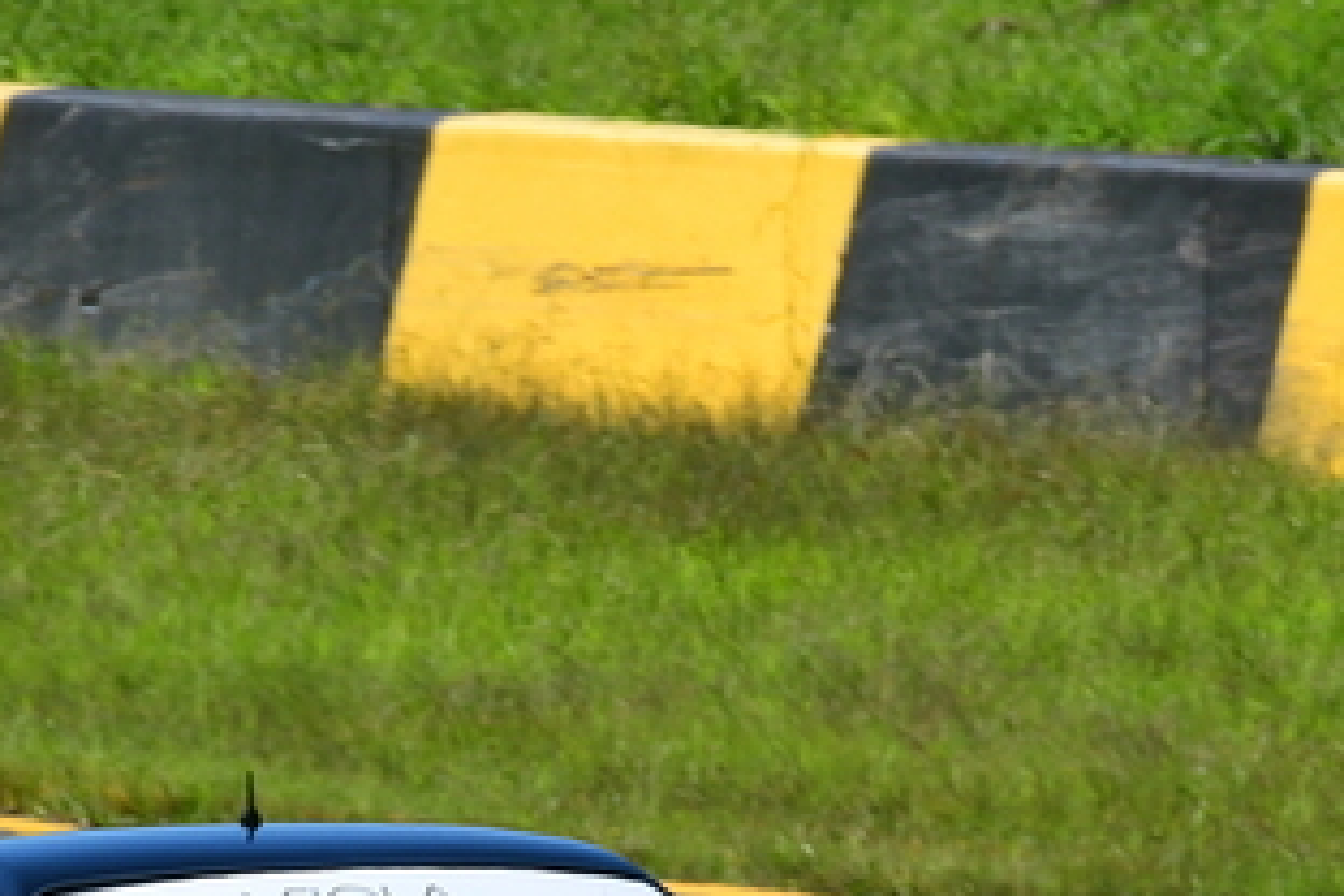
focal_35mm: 1921
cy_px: 726
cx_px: 267
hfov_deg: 1.1
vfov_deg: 0.7
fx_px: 71712
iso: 500
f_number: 13
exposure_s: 1/640
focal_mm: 500
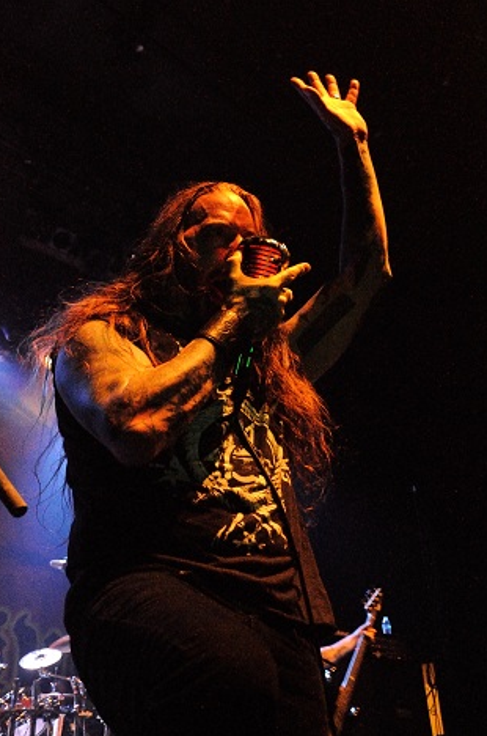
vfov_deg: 44.6
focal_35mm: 44
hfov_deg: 30.4
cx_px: 247
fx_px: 897
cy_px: 357
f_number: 4
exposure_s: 1/60
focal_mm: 28
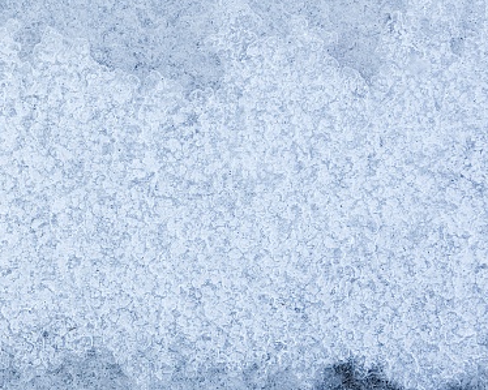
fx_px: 2642
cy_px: 329
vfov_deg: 8.4
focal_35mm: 183
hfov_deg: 10.1
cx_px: -326
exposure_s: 1/60
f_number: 8
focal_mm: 25
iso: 640
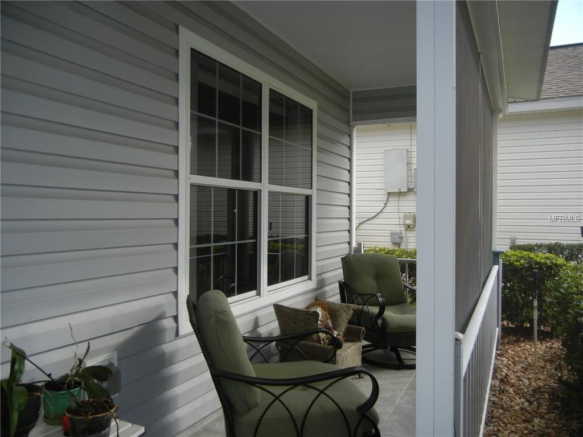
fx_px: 505
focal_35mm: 30
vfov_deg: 46.8
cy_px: 218
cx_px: 292
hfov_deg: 60.0
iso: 160
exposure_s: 1/184
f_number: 3.5
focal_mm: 5.4
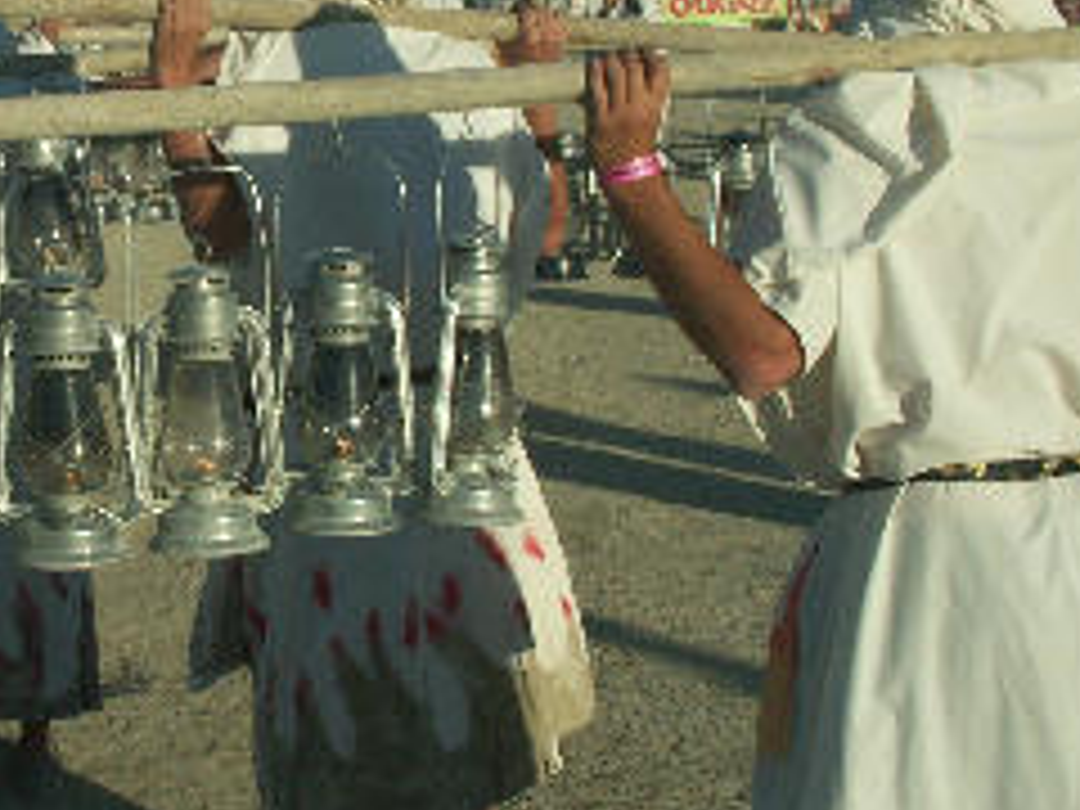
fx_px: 2215
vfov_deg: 20.7
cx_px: 151
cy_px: 320
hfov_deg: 26.7
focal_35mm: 71
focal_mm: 8.22
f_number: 9
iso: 100
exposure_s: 1/500
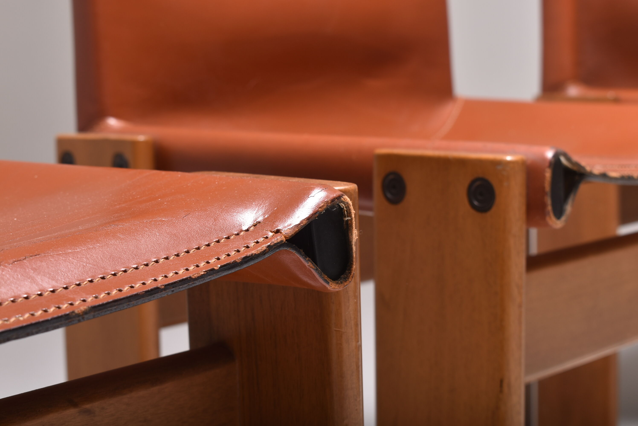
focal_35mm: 72
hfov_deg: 28.1
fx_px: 1277
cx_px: 319
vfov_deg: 19.0
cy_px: 213
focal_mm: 48
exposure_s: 1/200
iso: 100
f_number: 9
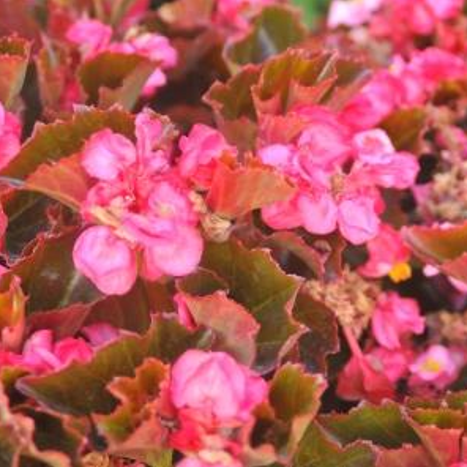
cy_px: 234
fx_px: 2061
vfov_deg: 12.9
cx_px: 237
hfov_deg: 12.9
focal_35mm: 135
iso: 1250
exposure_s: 1/80
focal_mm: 70
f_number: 4.5
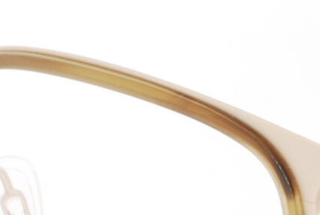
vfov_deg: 5.5
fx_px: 2253
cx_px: 108
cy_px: 140
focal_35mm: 253
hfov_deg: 8.1
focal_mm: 28
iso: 100
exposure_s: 1/13
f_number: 20
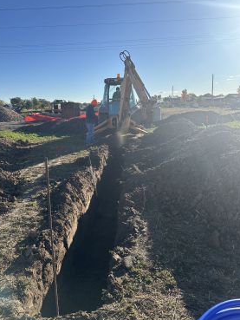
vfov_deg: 67.2
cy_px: 150
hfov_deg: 53.1
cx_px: 117
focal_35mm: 26
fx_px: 240
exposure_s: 1/4545
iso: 80
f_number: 1.78
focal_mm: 6.86
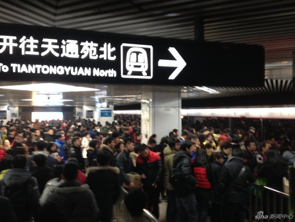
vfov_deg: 40.7
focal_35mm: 35
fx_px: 298
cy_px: 111
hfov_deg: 52.6
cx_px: 148
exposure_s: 1/20
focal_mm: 4.28
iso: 250
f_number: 2.4
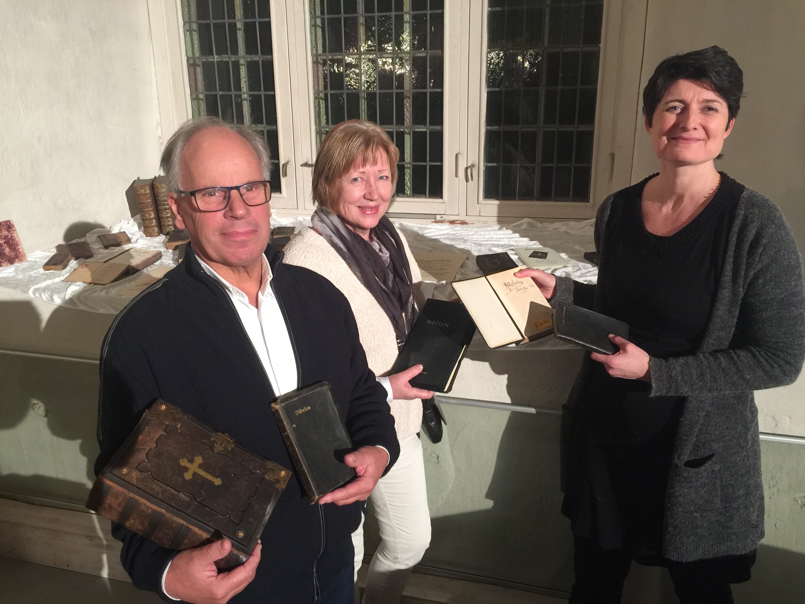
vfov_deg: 48.2
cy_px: 302
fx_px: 674
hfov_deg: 61.7
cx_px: 402
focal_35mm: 29
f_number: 2.2
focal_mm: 4.15
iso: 100
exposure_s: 1/10
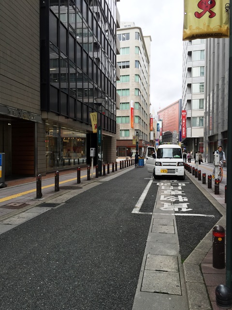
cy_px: 155
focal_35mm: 29
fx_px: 259
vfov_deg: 61.7
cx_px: 116
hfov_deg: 48.2
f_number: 2.2
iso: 32
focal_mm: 4.15
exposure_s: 1/434
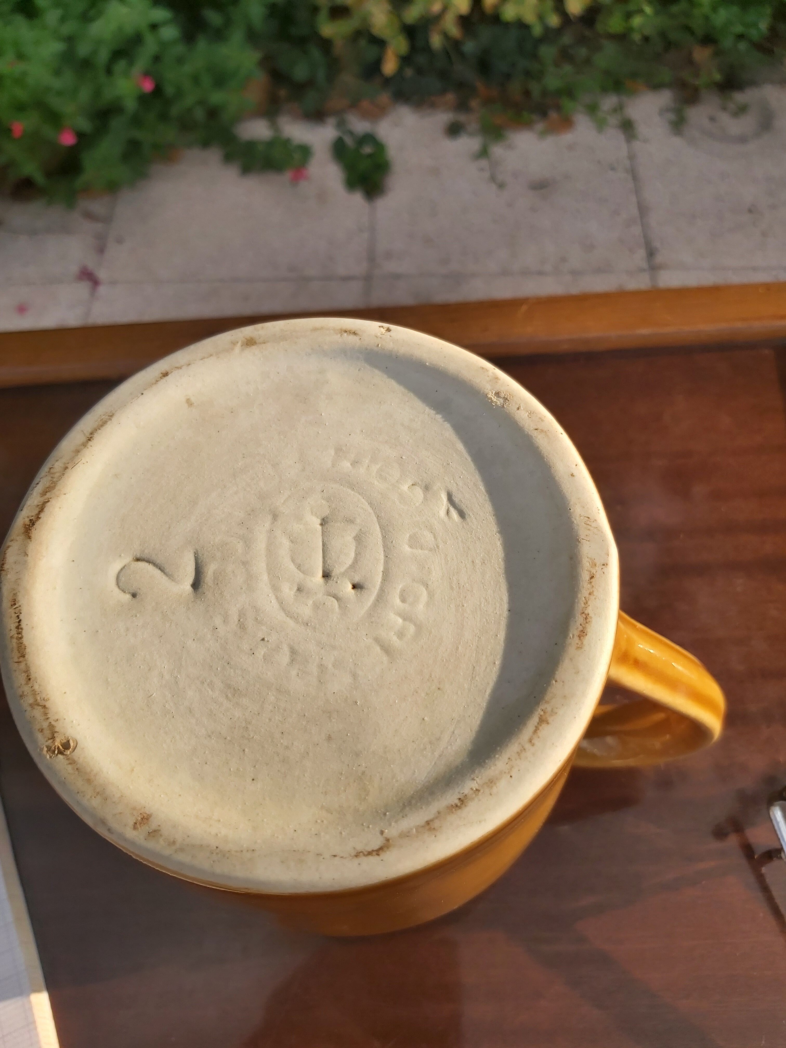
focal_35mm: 26
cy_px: 524
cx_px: 393
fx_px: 787
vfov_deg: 67.3
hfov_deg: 53.1
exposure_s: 1/1037
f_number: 1.7
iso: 64
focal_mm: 3.92
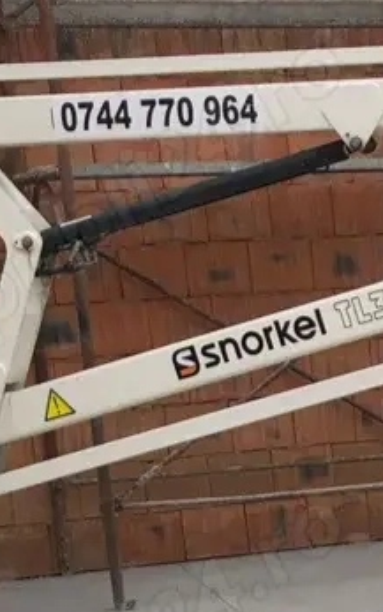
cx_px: 725
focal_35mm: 114
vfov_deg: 17.5
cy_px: 714
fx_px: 1903
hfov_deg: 10.7
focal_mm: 4
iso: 20
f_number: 1.8
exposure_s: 1/1297
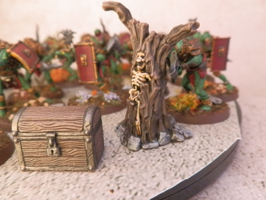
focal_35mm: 28
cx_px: 133
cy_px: 100
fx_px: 215
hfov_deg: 63.4
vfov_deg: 49.7
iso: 400
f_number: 3.1
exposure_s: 1/80
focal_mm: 5
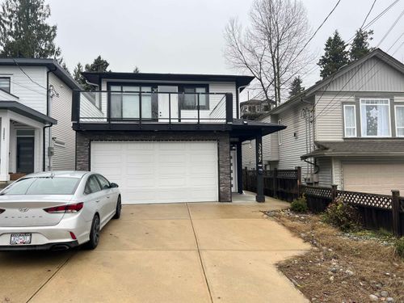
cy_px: 152
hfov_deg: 67.3
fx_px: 303
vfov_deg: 53.1
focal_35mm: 26
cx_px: 202
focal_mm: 5.7
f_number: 1.5
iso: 32
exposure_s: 1/141
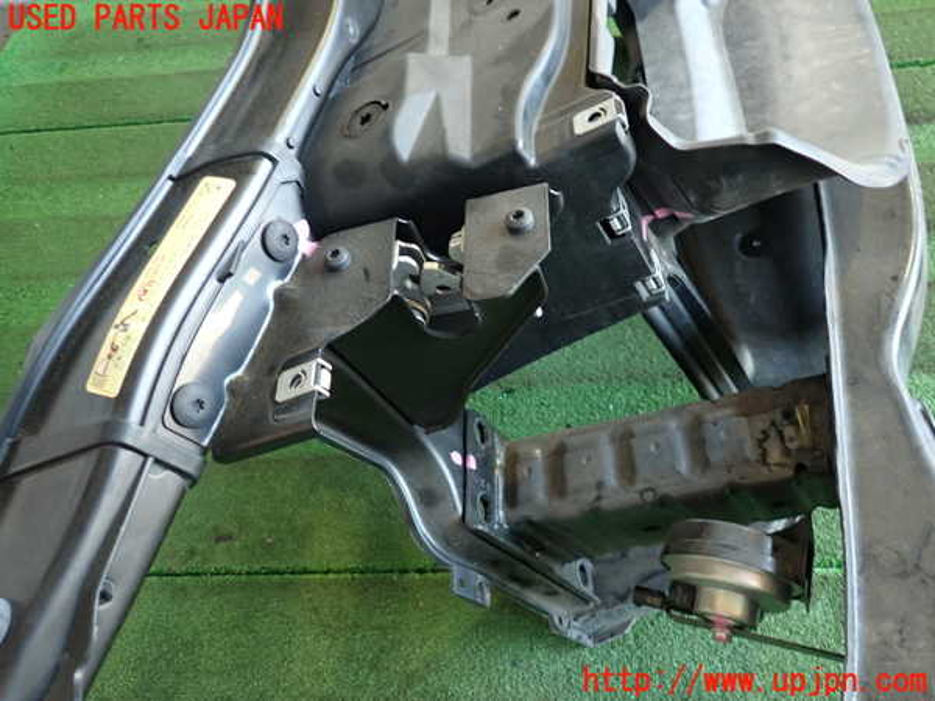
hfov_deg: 69.4
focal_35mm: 25
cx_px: 468
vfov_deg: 54.9
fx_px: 675
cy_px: 350
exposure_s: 1/30
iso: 200
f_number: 2
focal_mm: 4.5
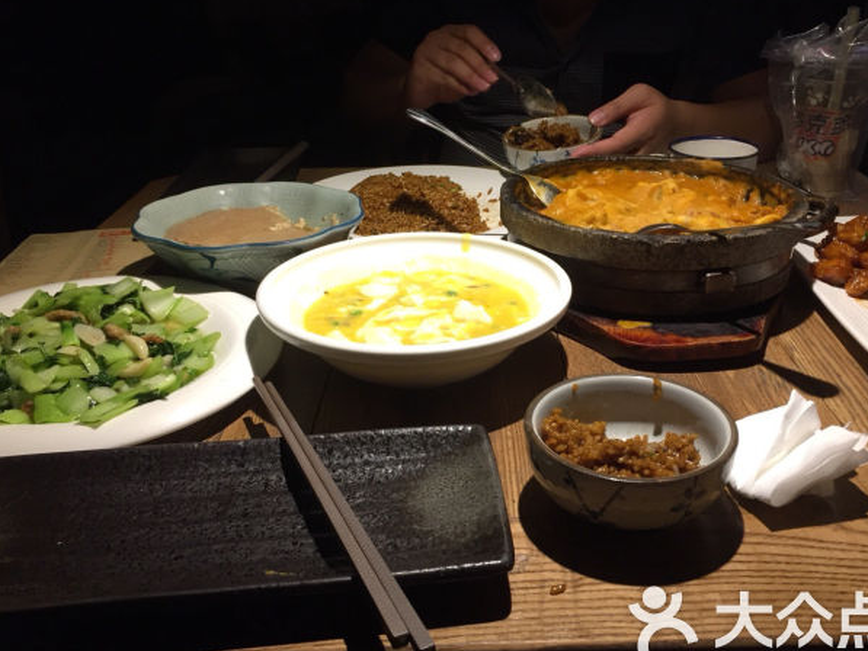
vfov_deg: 41.8
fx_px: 853
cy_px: 315
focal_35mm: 34
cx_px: 484
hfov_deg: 53.8
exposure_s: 1/30
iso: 80
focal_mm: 4.15
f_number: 2.2
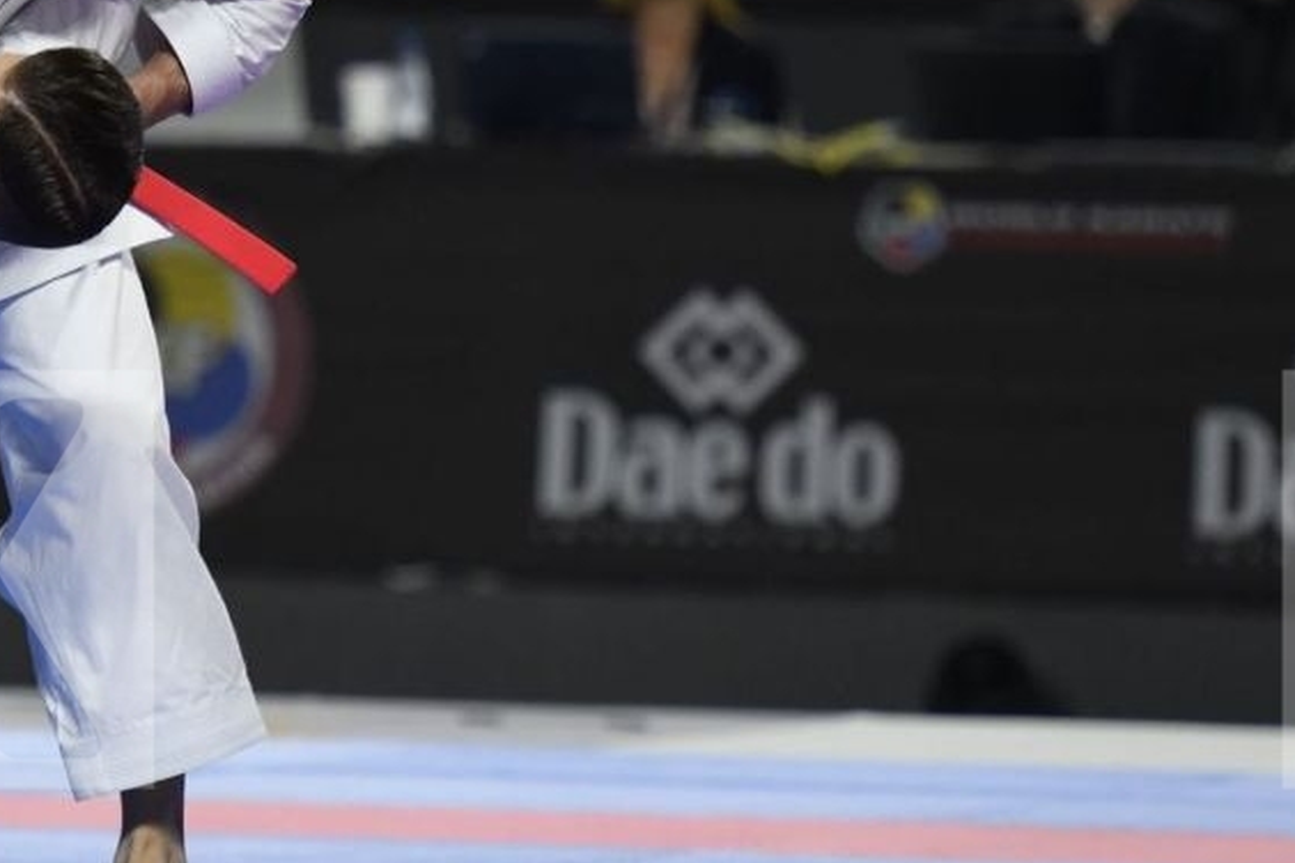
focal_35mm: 543
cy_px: -236
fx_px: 19531
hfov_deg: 3.8
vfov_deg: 2.5
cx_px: -60
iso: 800
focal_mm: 170
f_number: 2.8
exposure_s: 1/800
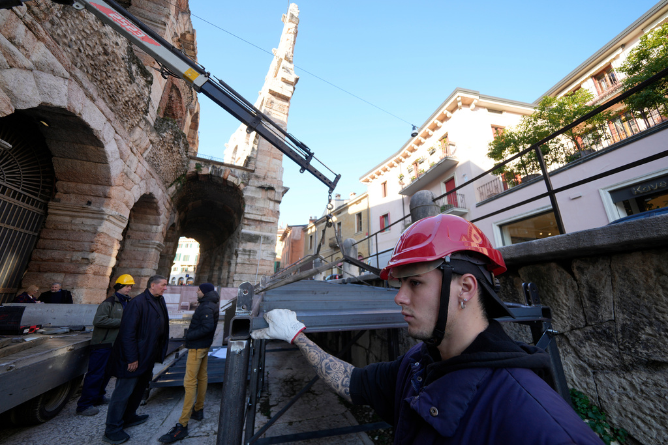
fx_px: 223
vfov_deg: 90.0
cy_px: 222
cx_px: 334
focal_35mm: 12
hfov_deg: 112.6
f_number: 4.5
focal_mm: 12
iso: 200
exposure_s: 1/250
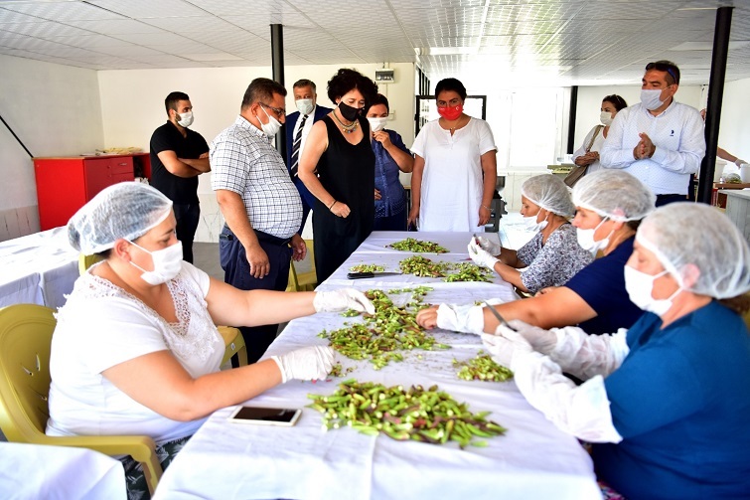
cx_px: 375
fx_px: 625
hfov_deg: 61.9
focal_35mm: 30
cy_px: 250
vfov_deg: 43.6
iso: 800
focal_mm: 30
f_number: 2.8
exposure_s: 1/250
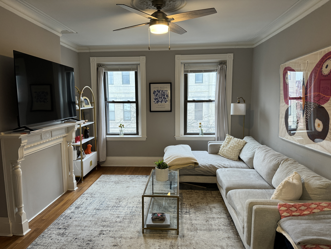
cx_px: 166
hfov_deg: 71.6
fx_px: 229
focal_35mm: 24
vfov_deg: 56.8
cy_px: 124
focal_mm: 6.86
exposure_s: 1/60
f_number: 1.78
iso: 200
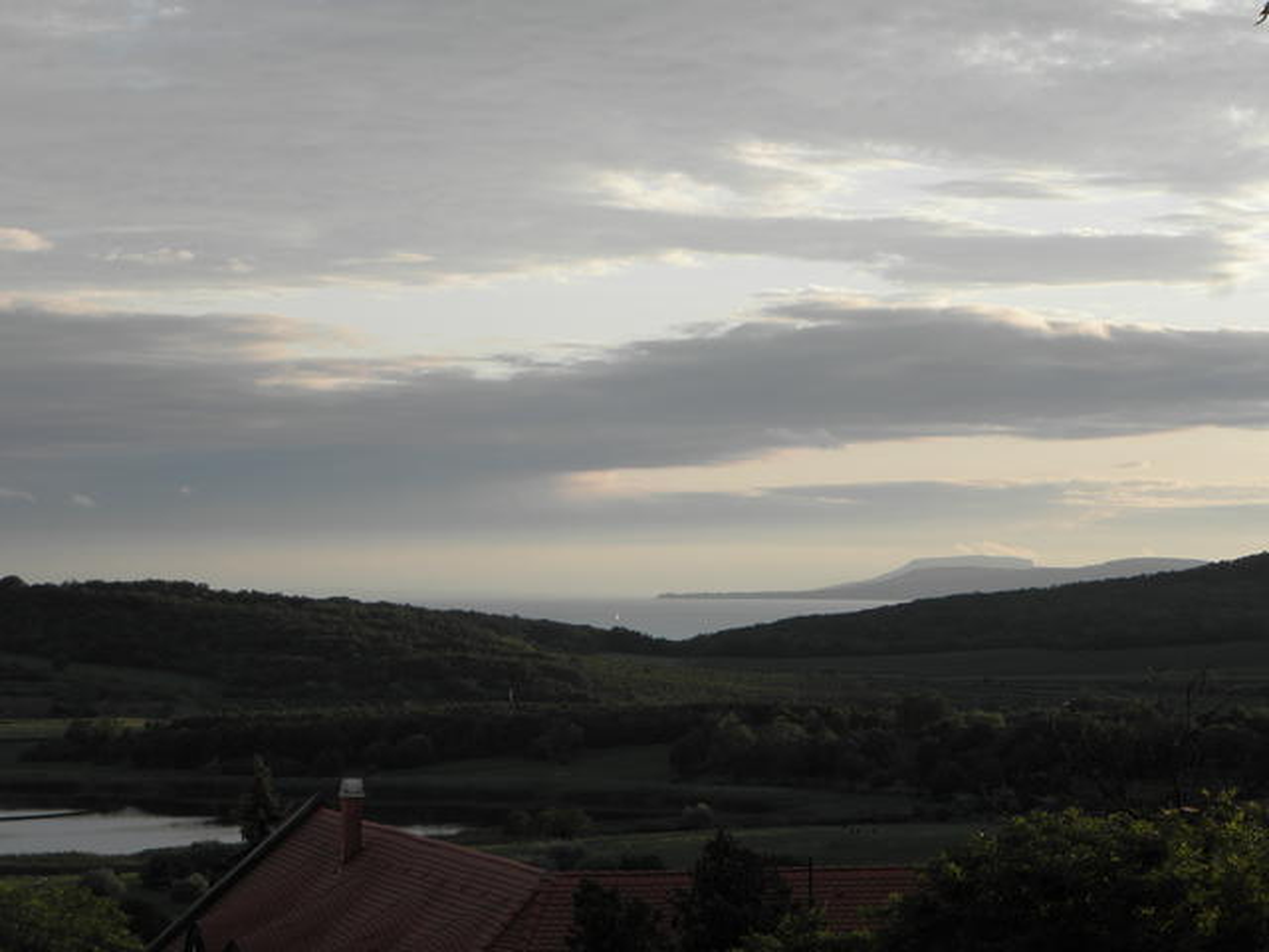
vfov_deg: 14.1
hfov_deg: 18.7
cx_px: 634
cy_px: 476
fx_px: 3849
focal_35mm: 105
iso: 64
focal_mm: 18.76
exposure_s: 1/160
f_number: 5
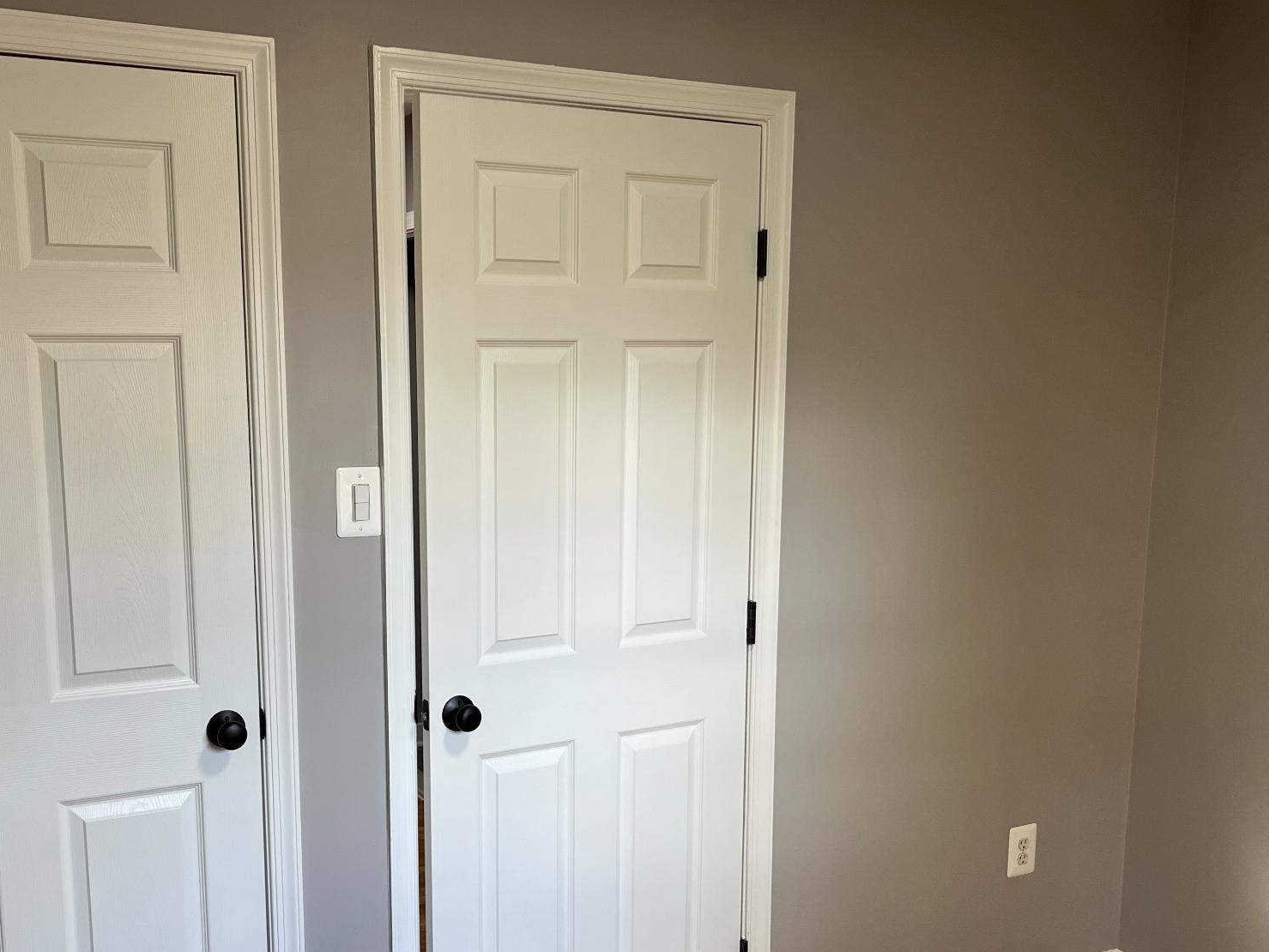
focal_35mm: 36
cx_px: 512
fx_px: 1320
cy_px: 585
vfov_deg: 39.4
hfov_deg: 51.0
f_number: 1.6
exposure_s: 1/120
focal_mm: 5.1
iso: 100
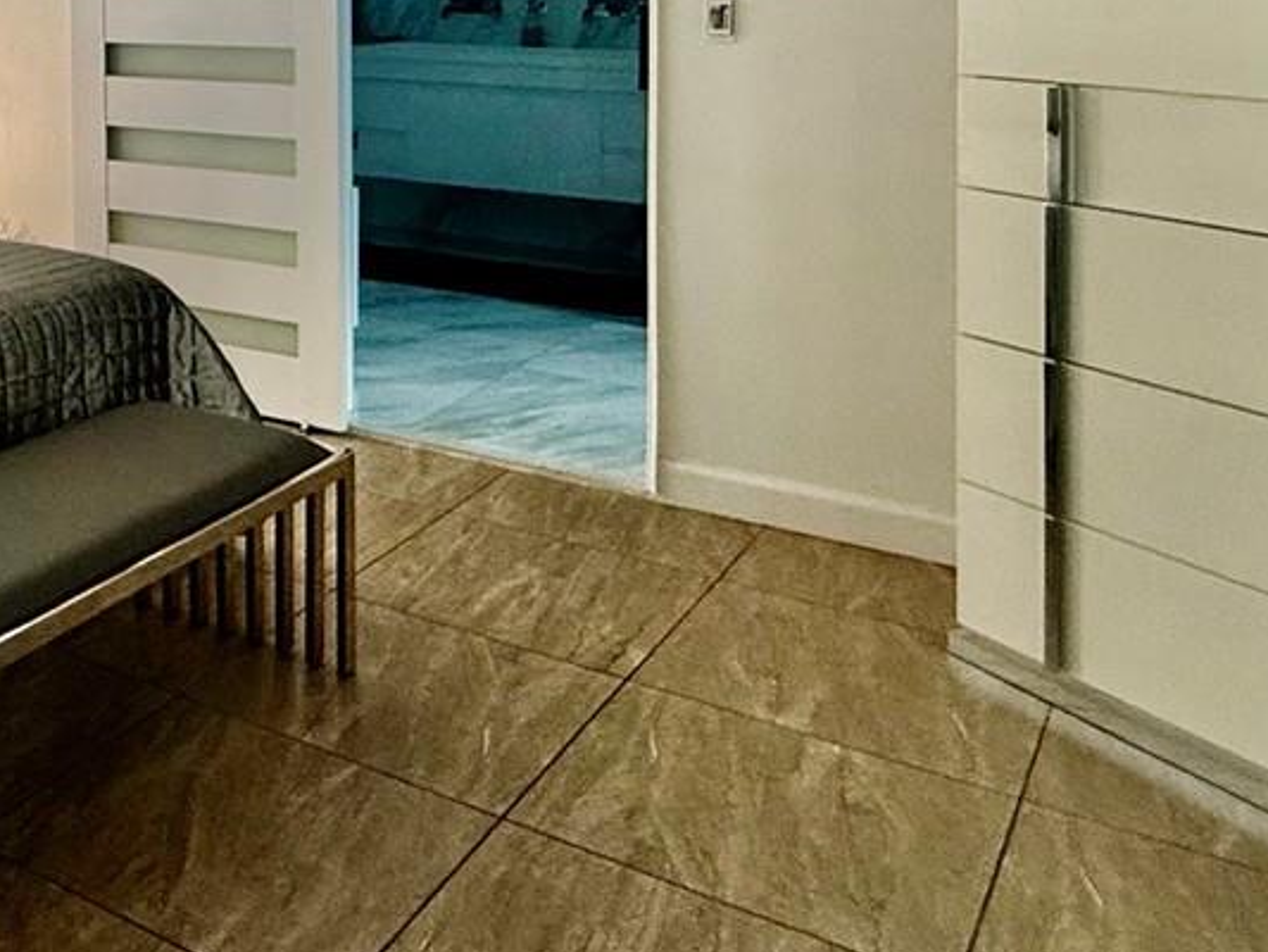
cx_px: -81
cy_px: -2
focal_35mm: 42
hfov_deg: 38.2
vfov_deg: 31.7
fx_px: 1539
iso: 200
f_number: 2.2
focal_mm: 2.22
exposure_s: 1/60
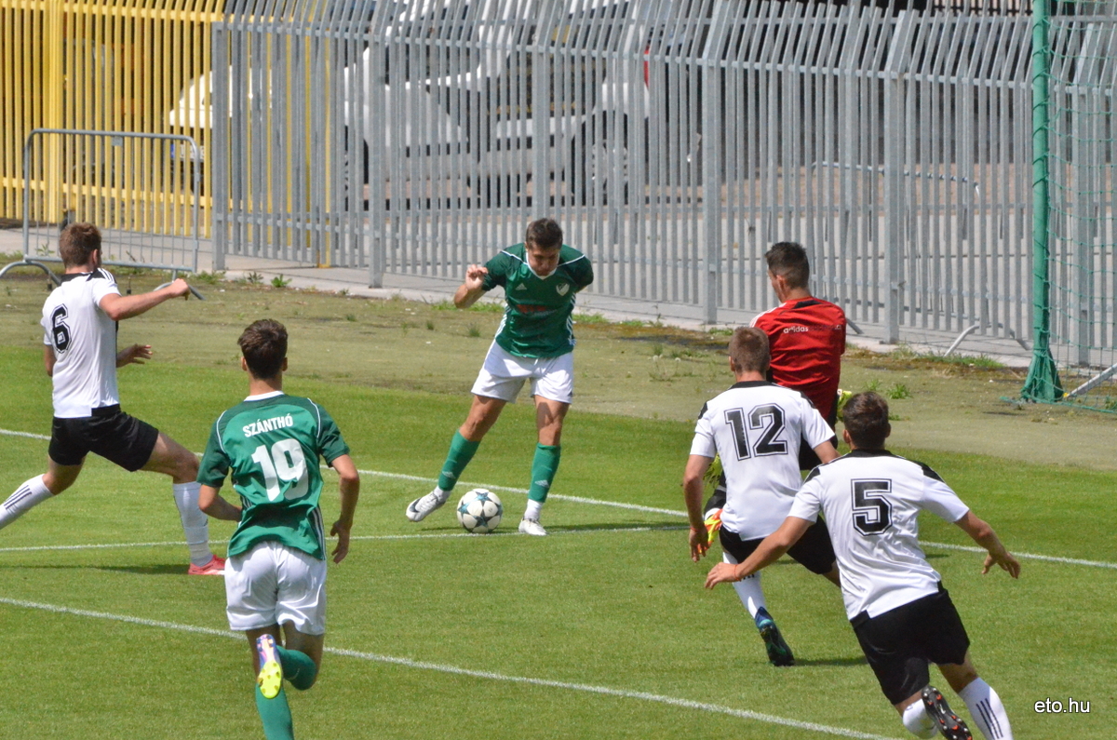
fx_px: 13935
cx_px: 558
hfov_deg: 4.6
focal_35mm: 450
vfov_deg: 3.0
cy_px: 370
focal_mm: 300
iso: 6400
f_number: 14
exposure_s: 1/8000
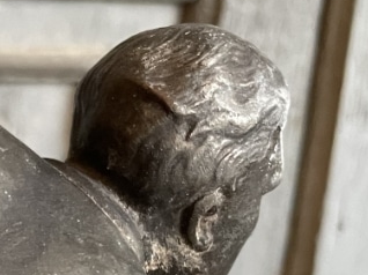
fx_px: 1052
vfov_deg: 14.3
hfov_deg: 17.6
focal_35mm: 99
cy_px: 359
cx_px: -198
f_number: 1.6
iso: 250
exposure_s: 1/50
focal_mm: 4.2
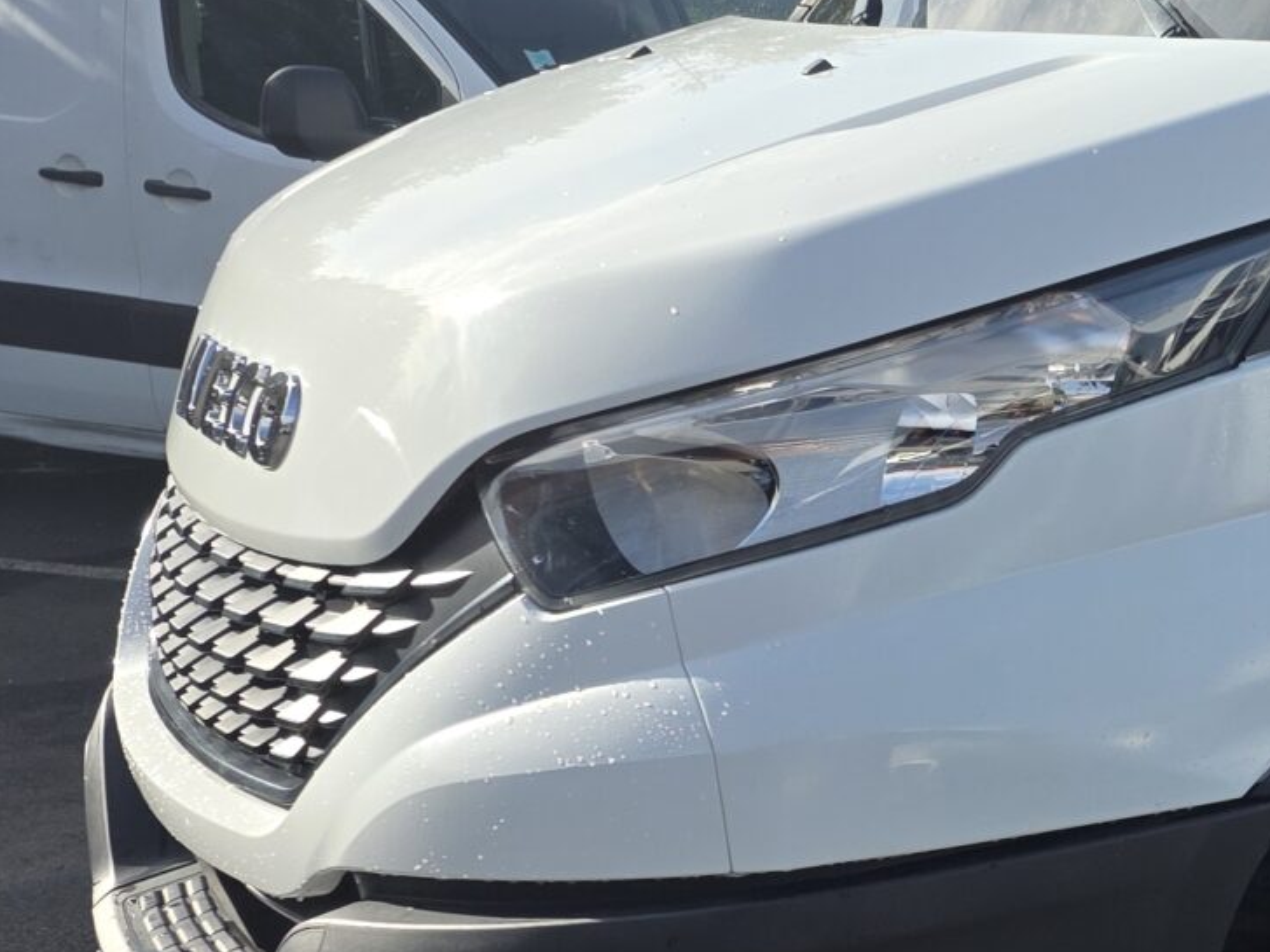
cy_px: 548
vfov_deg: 18.2
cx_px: 2091
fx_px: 2971
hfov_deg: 19.7
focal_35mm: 81
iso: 80
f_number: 1.7
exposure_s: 1/3446
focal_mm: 6.25
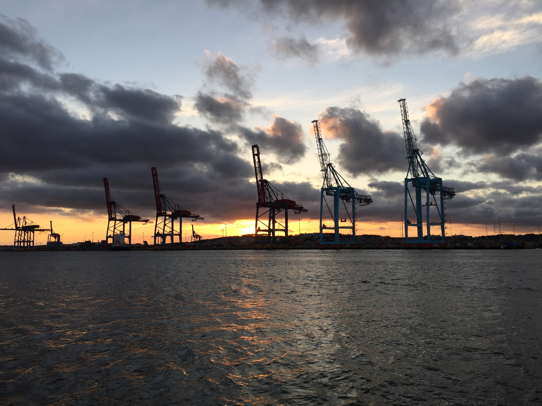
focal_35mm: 29
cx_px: 271
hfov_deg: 61.7
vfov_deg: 48.2
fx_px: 454
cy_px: 203
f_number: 2.2
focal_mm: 4.15
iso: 32
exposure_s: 1/425
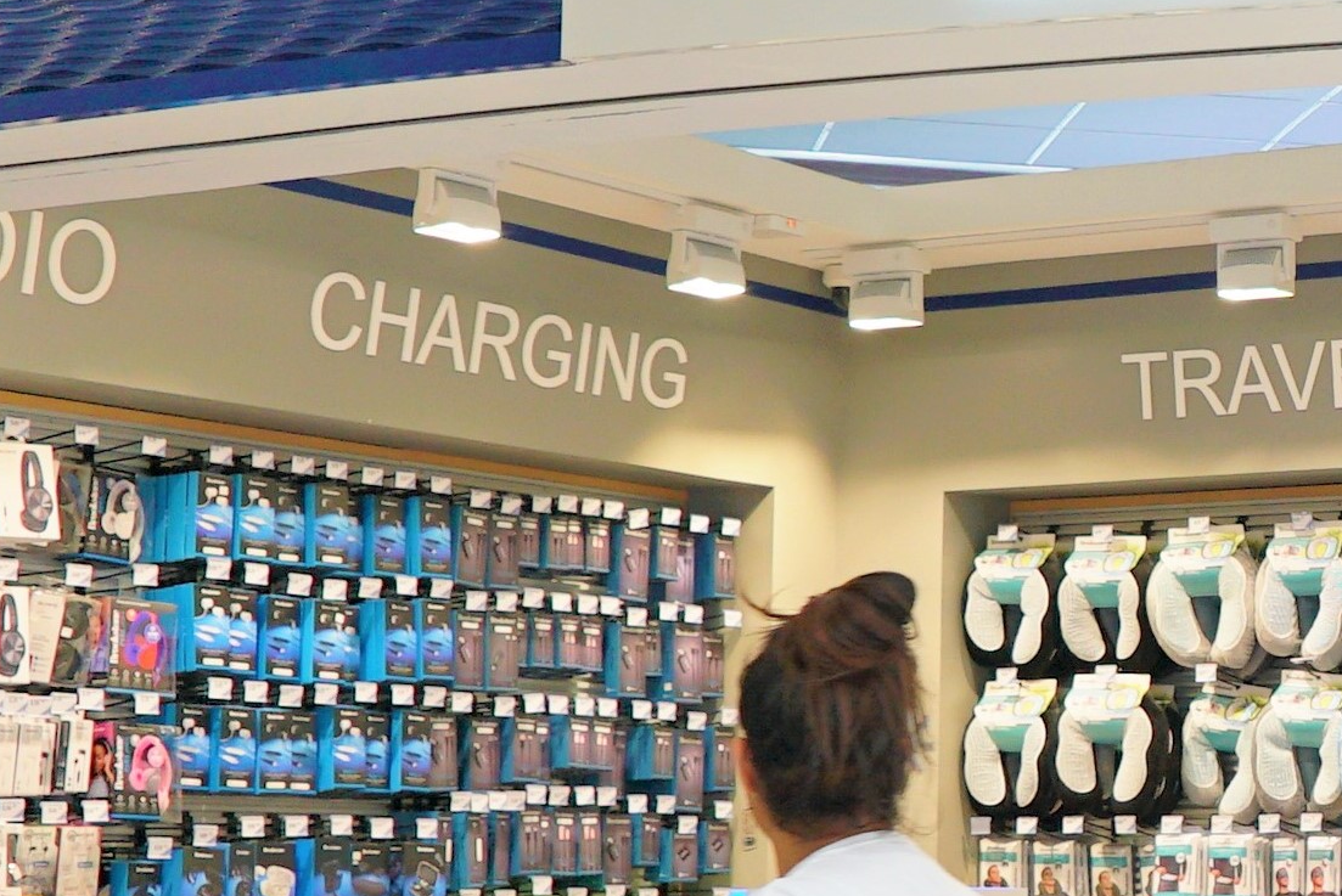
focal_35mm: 78
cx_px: 1830
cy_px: 920
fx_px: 2909
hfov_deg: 22.6
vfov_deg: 17.1
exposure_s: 1/160
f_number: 4
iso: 320
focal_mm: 25
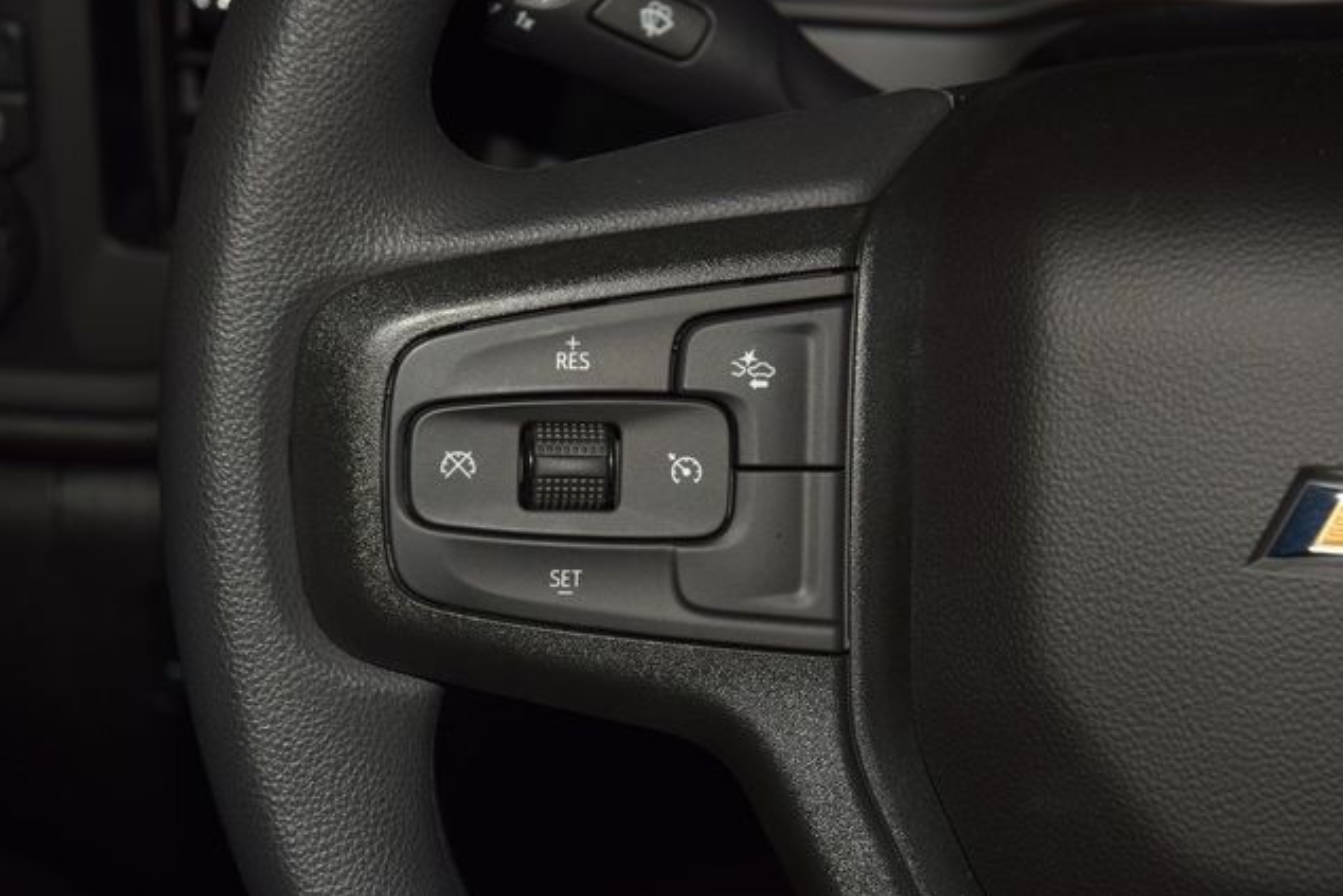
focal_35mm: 106
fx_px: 3955
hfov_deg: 19.3
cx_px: 672
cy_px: 446
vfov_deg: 12.9
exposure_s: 1/125
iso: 100
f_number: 8
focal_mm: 70
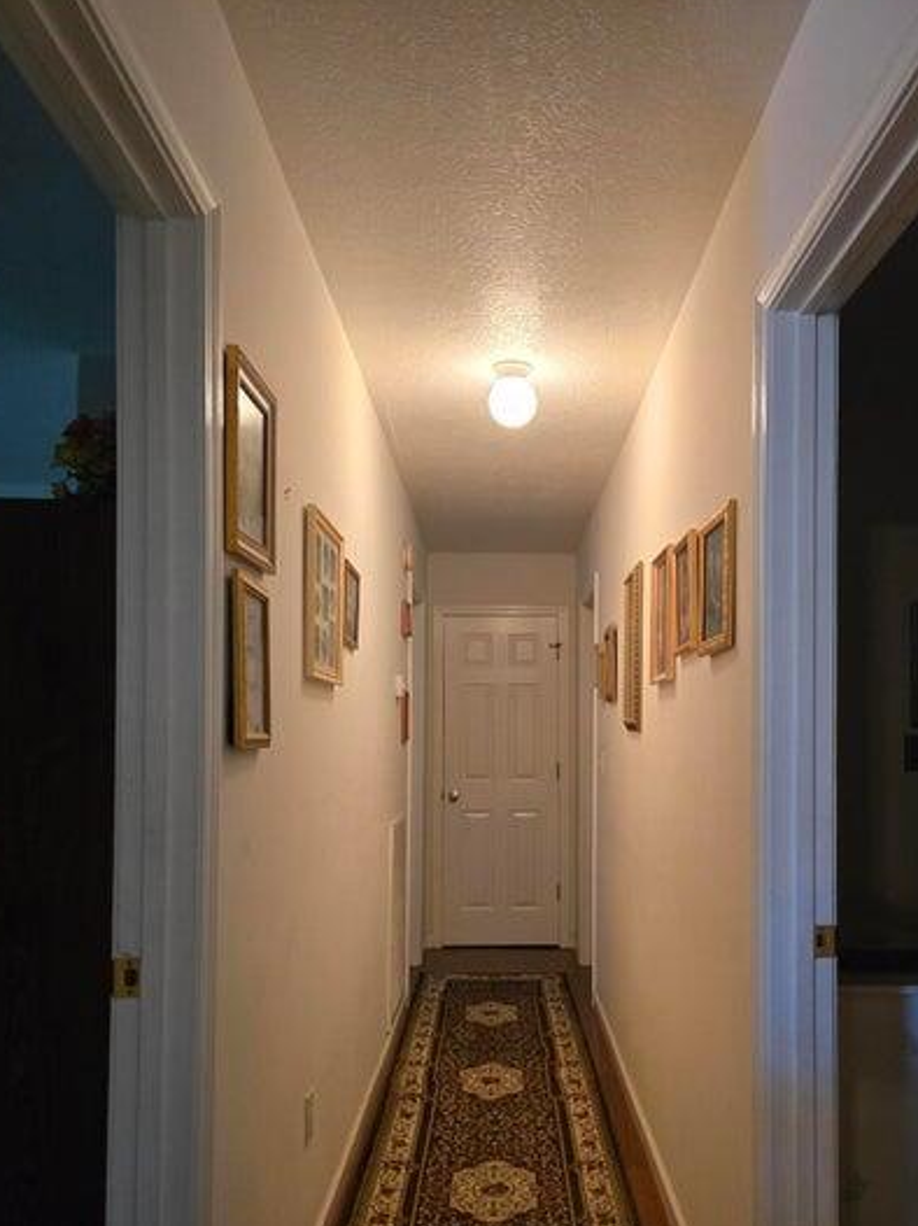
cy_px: 718
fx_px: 991
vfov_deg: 63.1
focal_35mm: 28
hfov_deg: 49.5
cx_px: 527
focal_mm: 6.3
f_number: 1.7
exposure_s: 1/120
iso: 800
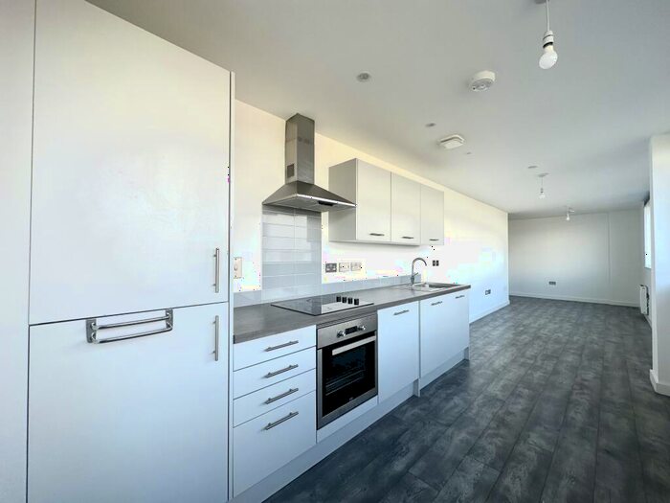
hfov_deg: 102.1
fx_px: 271
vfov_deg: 85.7
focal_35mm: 14
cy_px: 252
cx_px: 335
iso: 40
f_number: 2.2
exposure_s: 1/385
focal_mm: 2.22
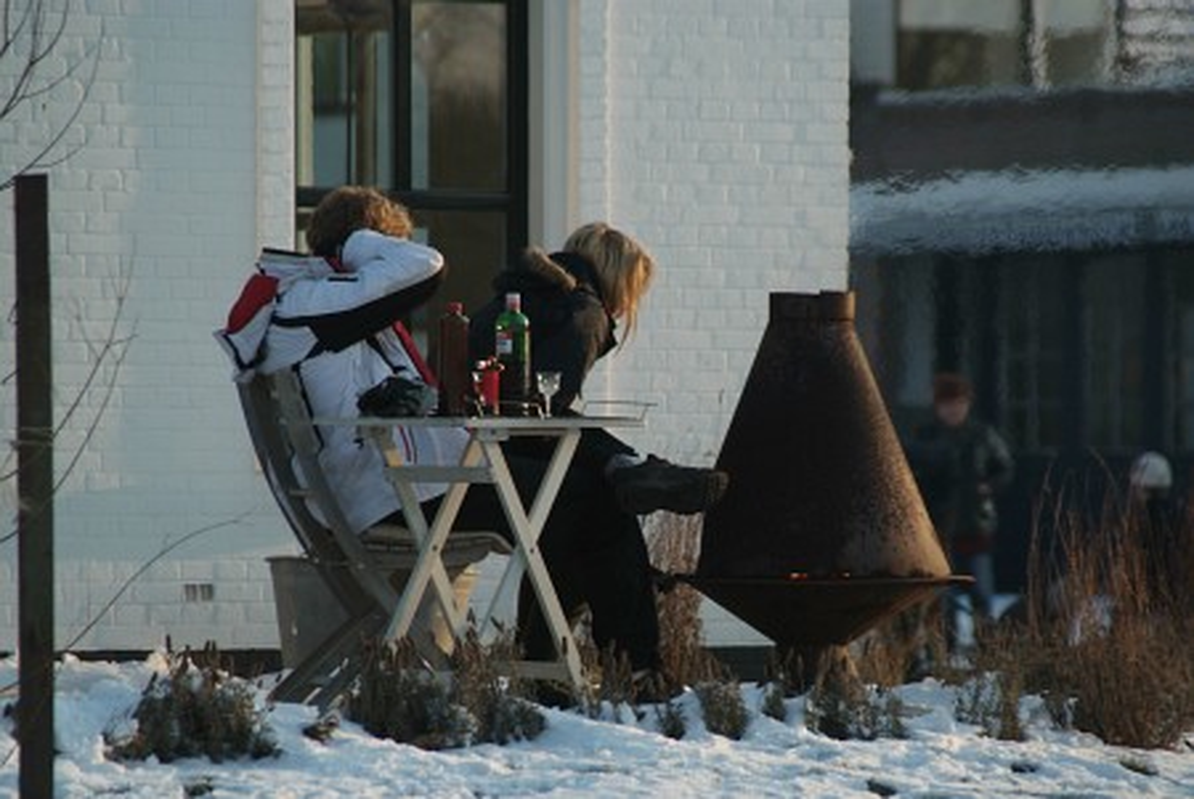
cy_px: 400
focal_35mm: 390
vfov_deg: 3.5
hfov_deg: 5.3
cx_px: 597
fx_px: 12947
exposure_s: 1/250
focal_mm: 260
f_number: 6.3
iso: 200
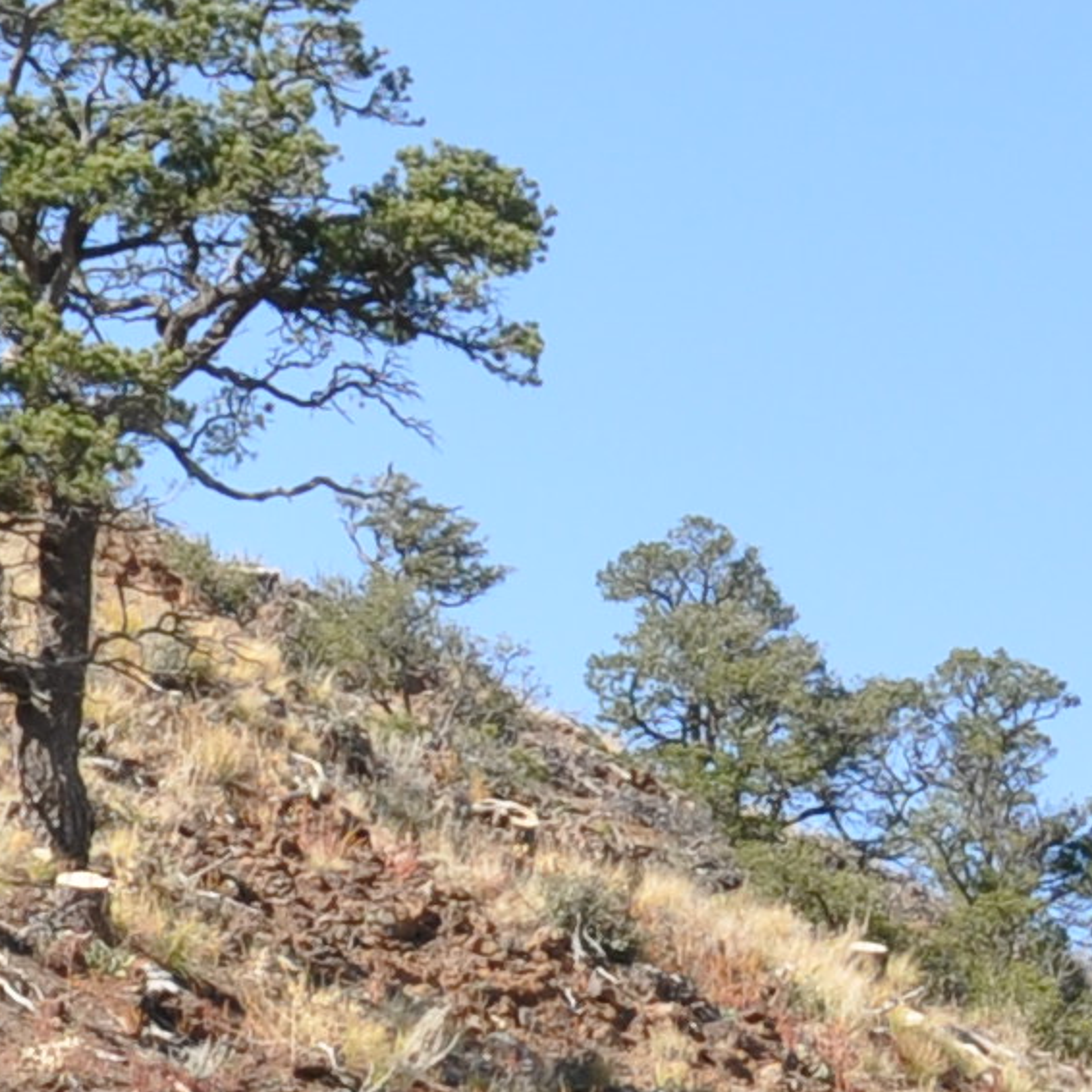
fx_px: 11706
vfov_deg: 5.3
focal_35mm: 328
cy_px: 1788
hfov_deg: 5.3
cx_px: 866
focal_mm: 34
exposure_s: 1/200
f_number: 9
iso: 200
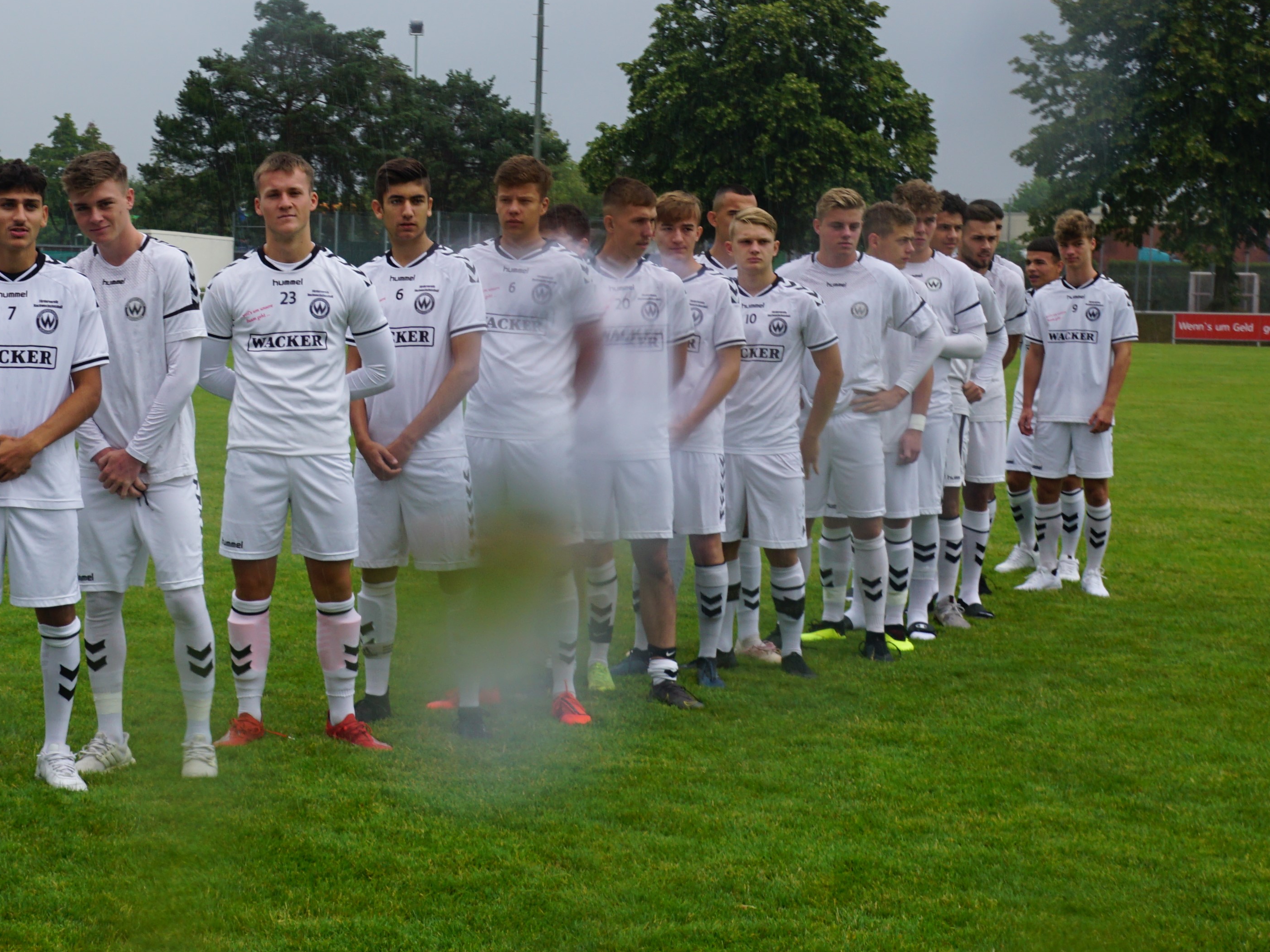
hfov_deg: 27.6
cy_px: 438
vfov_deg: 21.6
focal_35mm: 68
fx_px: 2495
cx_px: 137
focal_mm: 22
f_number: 7.1
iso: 100
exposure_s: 1/100
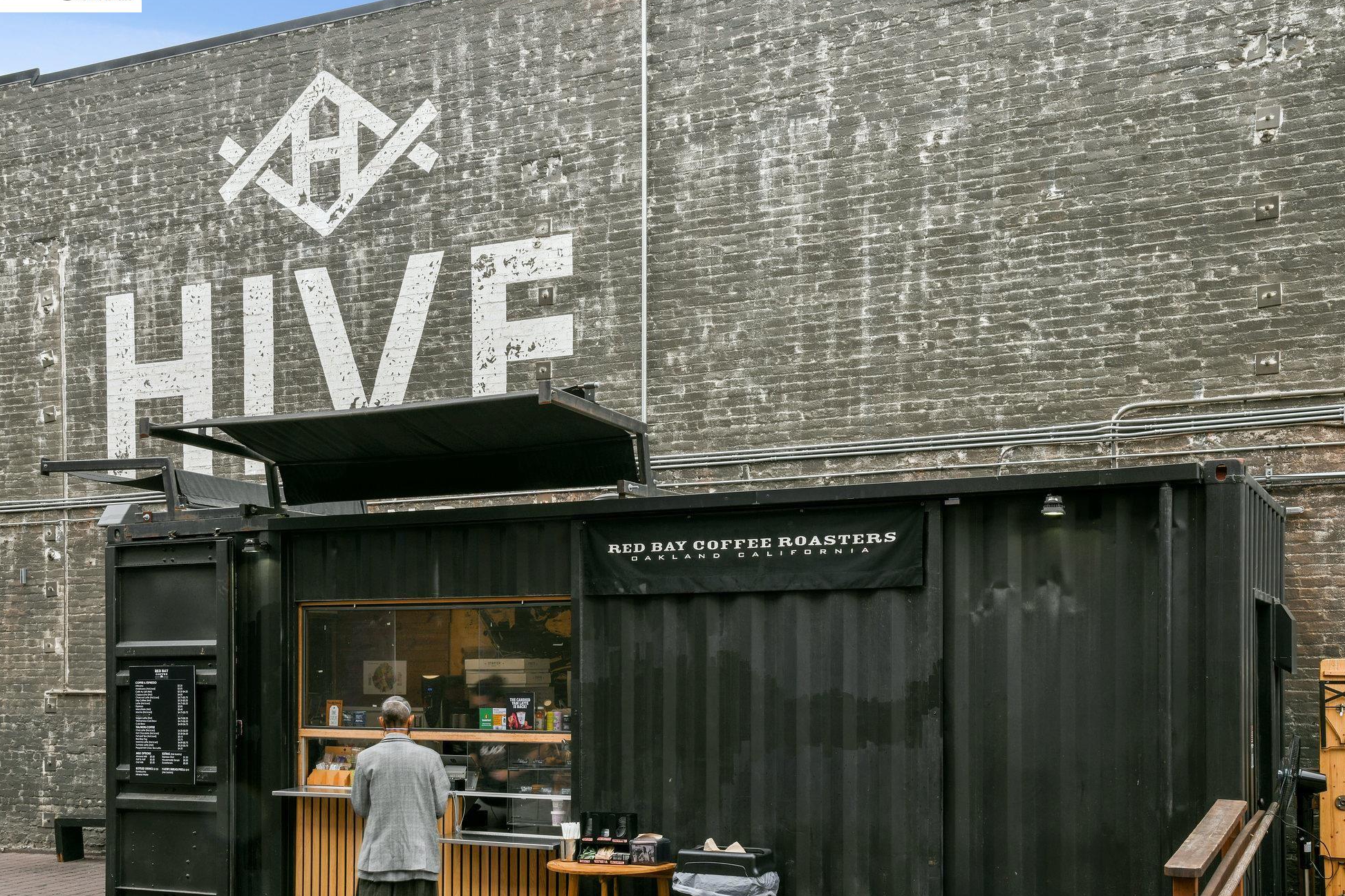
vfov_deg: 33.4
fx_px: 1494
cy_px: 430
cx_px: 650
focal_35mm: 40
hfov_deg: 48.5
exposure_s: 1/15
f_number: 16
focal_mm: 38
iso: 100
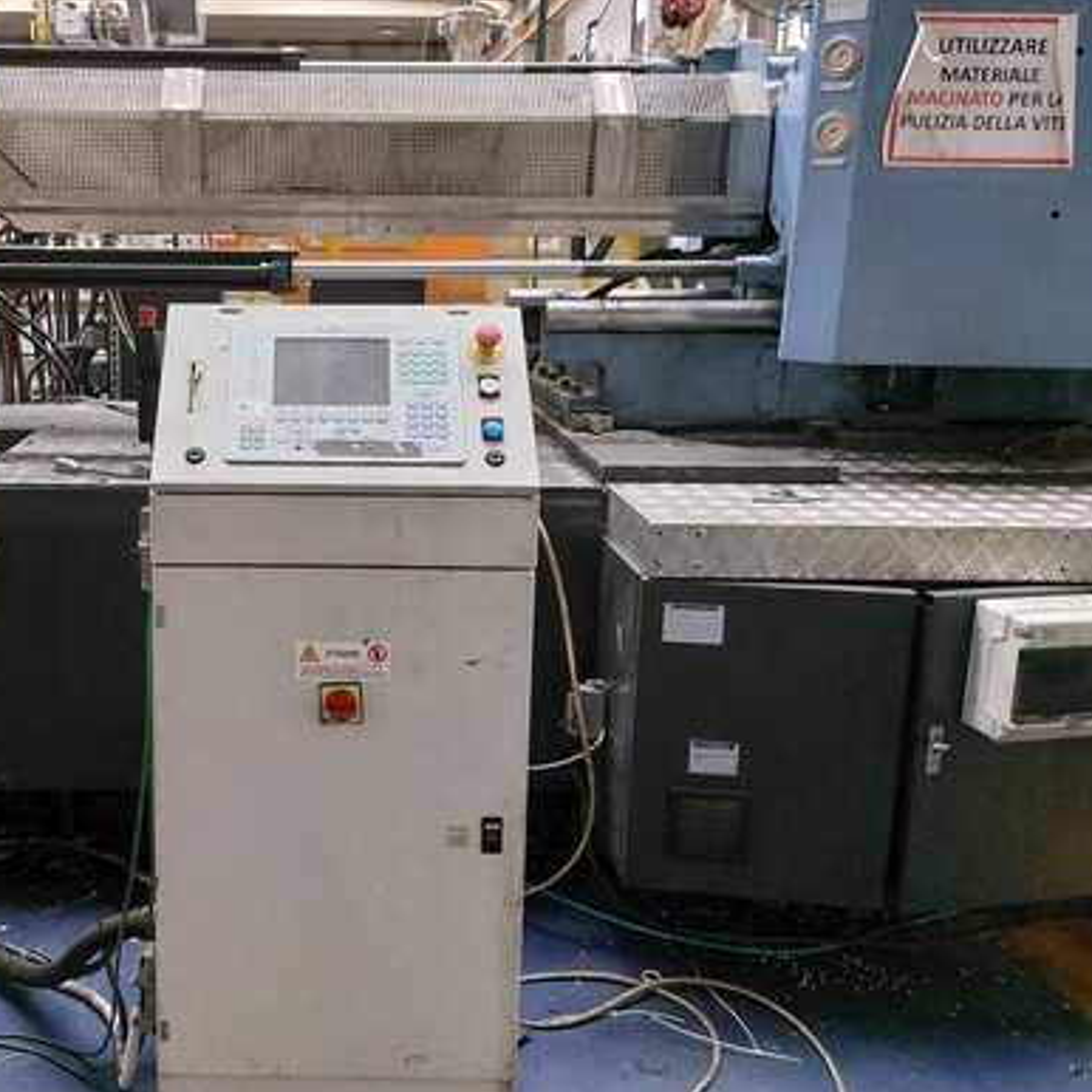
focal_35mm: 33
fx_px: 1178
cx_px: 311
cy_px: 495
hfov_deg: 48.3
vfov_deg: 49.7
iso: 400
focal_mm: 5.23
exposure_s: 1/33
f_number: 1.8
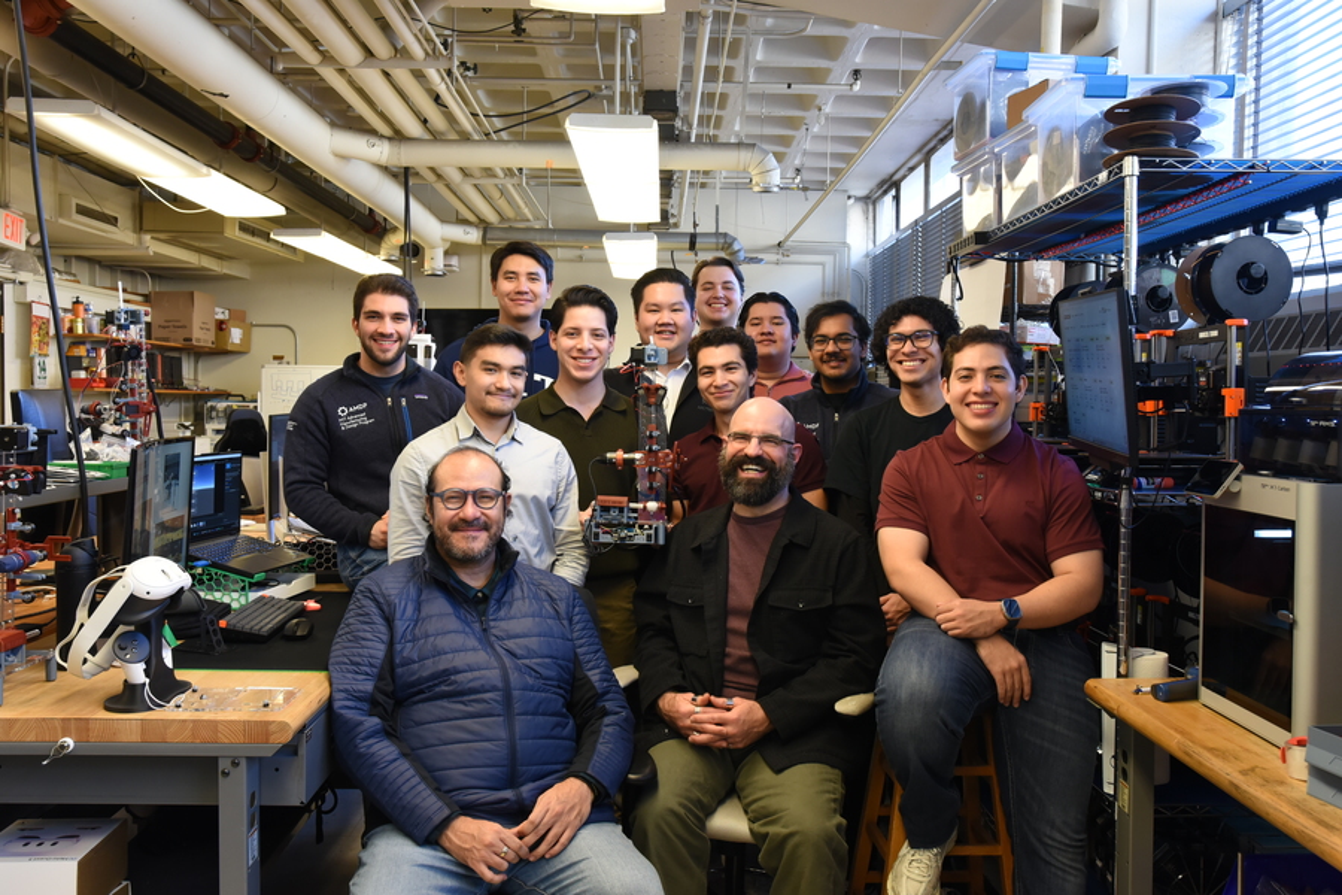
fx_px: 1193
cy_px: 448
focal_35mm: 32
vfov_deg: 41.1
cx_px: 671
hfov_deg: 58.7
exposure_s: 1/30
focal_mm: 32
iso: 1600
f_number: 8
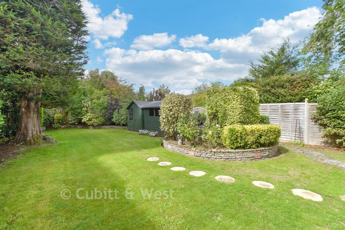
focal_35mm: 15
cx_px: 172
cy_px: 115
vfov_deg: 77.3
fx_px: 144
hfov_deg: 100.4
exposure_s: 1/125
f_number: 8
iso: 160
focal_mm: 10
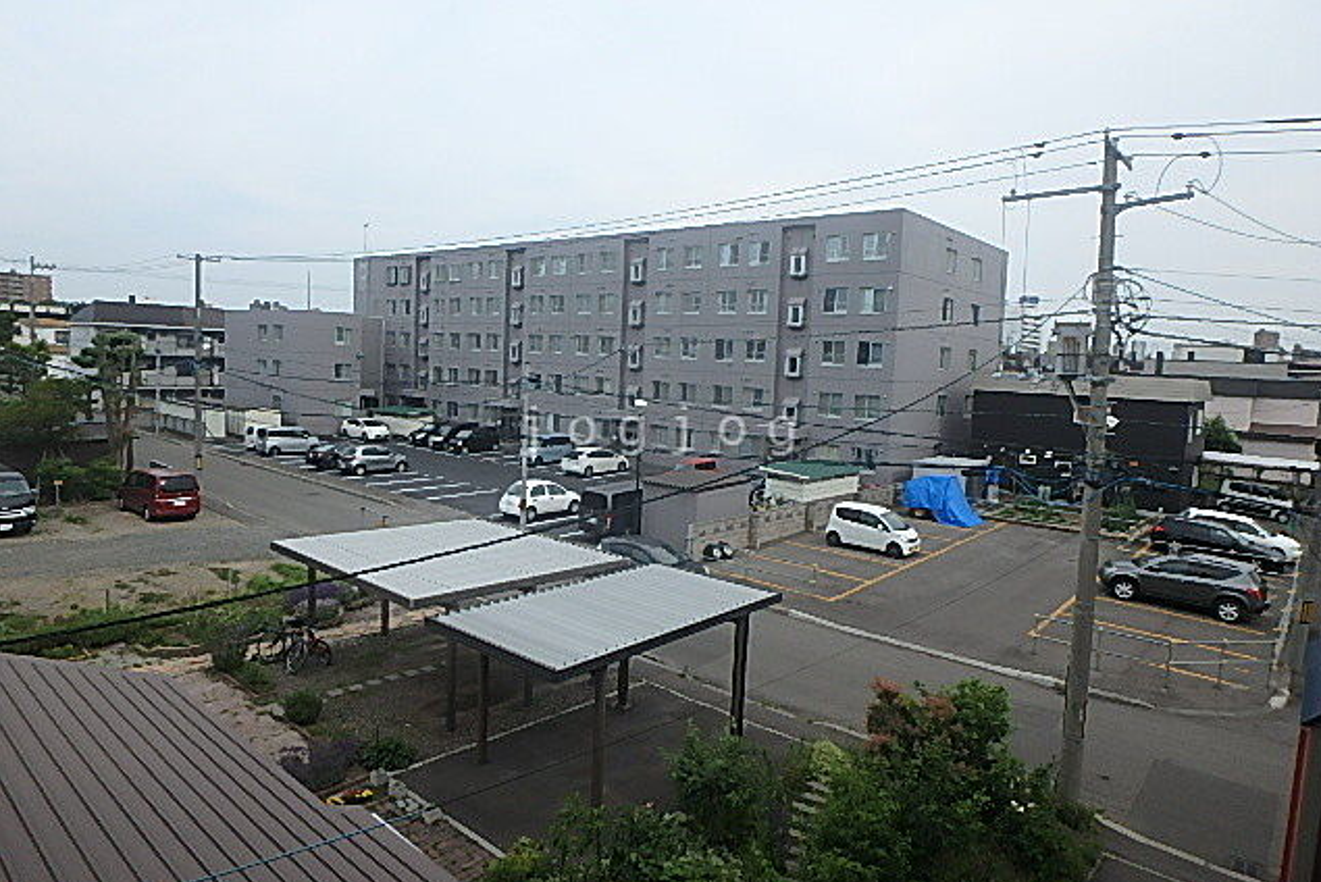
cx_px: 664
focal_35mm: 22
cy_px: 431
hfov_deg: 78.6
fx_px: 808
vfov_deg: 57.3
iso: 125
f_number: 3.5
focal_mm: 3.7
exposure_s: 1/640
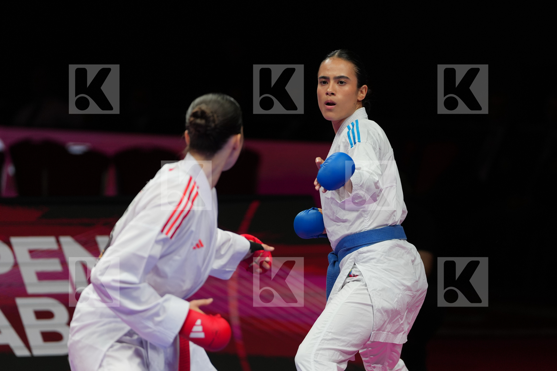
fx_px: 4640
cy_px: 186
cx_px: 278
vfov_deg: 4.6
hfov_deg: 6.9
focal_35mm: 300
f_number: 2.8
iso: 500
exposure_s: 1/1000
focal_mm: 200
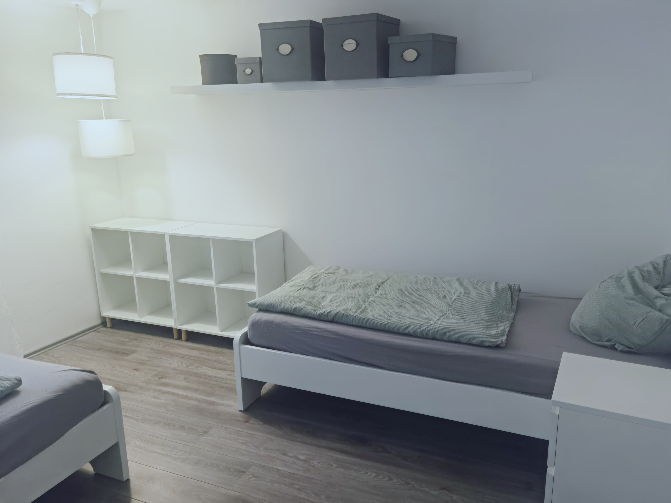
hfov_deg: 65.3
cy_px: 252
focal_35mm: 27
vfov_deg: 51.4
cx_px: 336
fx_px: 523
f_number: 1.9
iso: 125
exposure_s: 1/100
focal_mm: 6.71
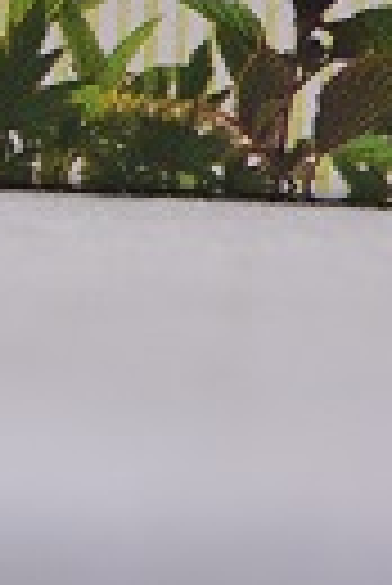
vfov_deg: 4.2
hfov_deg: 2.8
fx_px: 7884
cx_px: 284
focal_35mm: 484
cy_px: -576
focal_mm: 120
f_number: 5.6
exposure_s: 1/160
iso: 1600
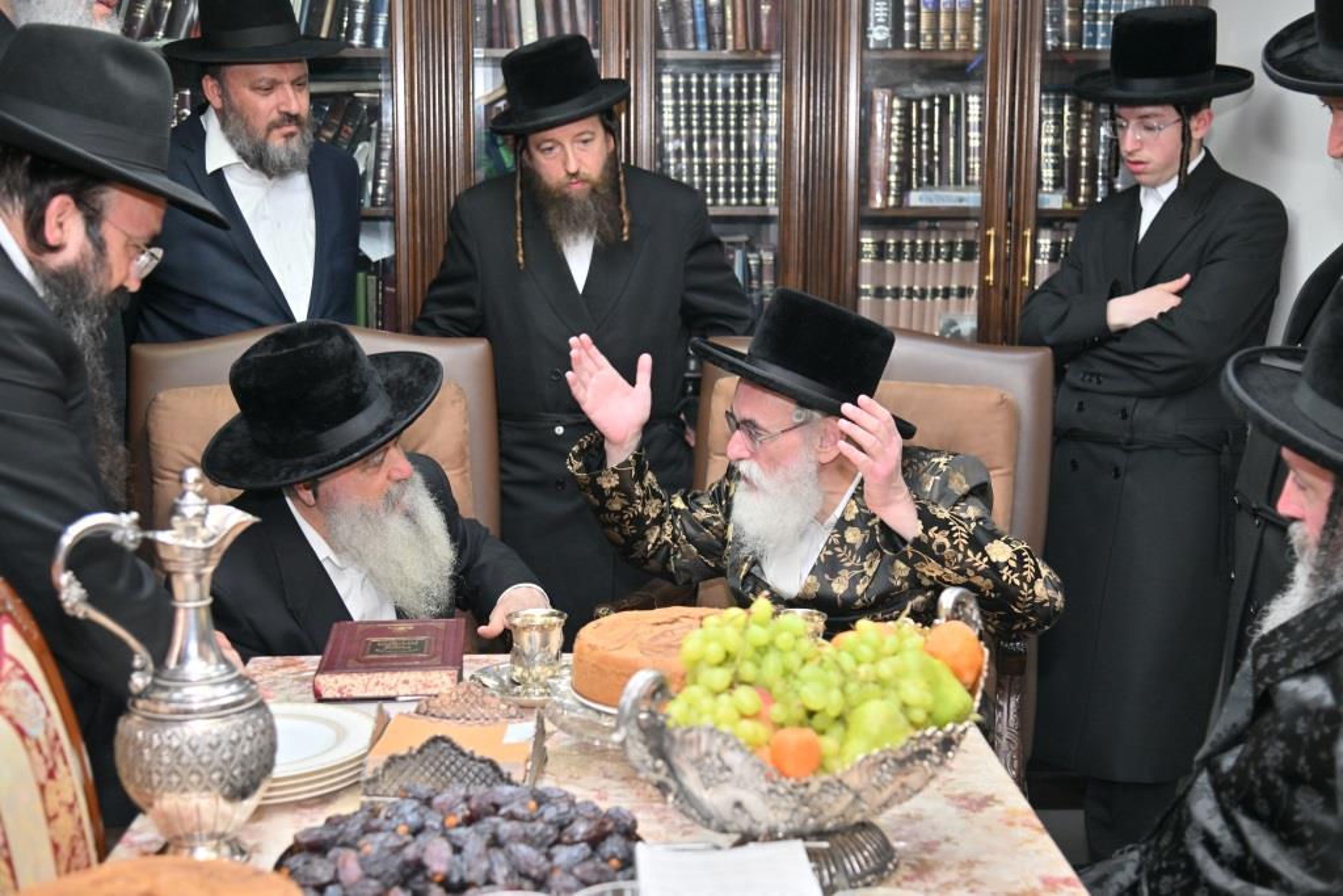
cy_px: 448
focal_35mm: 48
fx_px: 1791
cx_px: 672
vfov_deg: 28.1
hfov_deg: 41.1
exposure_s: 1/200
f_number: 4
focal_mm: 48
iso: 250
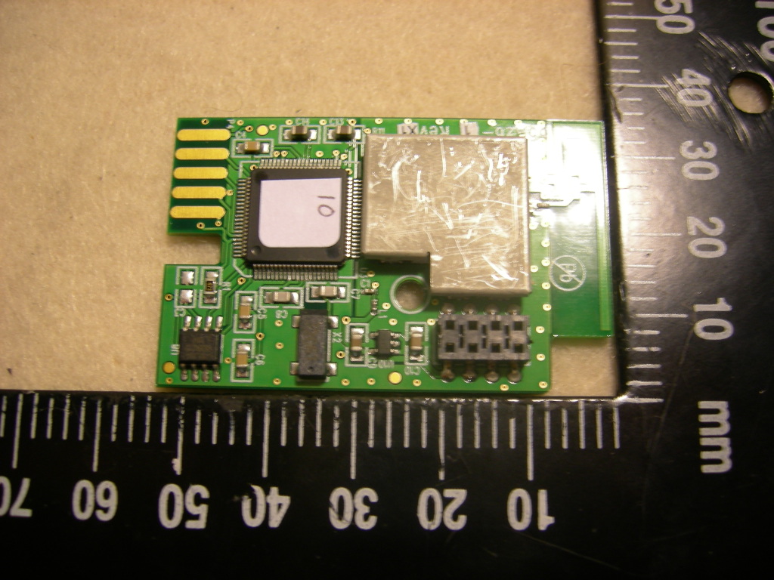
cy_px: 290
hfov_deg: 51.4
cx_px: 387
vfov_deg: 39.7
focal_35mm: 36
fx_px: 805
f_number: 2.7
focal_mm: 7.5
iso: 64
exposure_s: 1/18.6
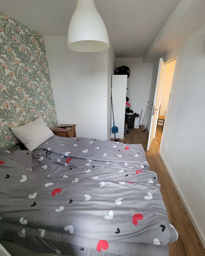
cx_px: 105
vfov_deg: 100.7
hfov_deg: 88.0
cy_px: 127
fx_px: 106
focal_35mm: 14
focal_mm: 2.2
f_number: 2.2
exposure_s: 1/30
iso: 320
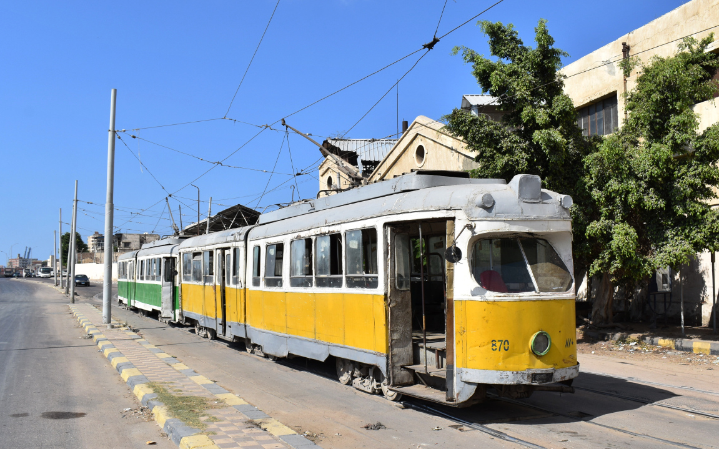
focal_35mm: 38
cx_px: 388
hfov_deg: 51.5
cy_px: 266
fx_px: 745
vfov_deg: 33.5
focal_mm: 22
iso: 200
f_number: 10
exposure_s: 1/400
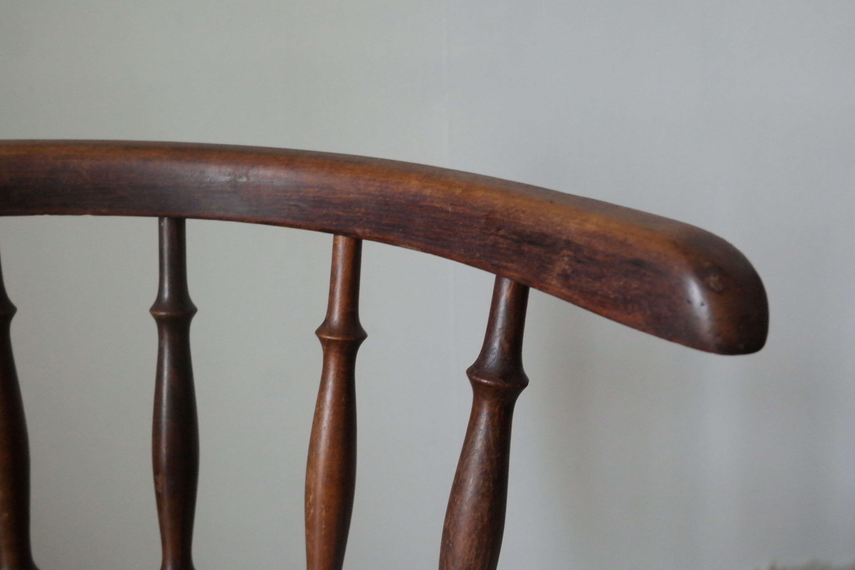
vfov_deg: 31.2
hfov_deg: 45.4
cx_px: 428
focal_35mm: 43
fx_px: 1021
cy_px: 285
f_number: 5.6
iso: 3200
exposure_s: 1/30
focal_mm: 28
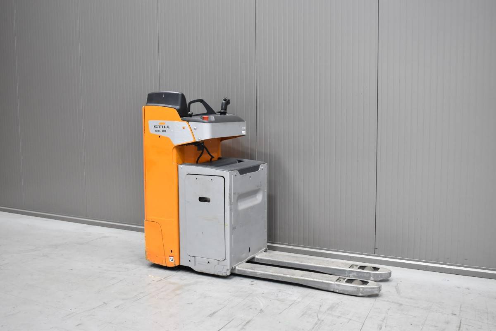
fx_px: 496
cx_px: 248
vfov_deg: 36.9
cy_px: 166
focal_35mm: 36
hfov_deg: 53.1
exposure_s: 1/30
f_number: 5
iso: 1250
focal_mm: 24
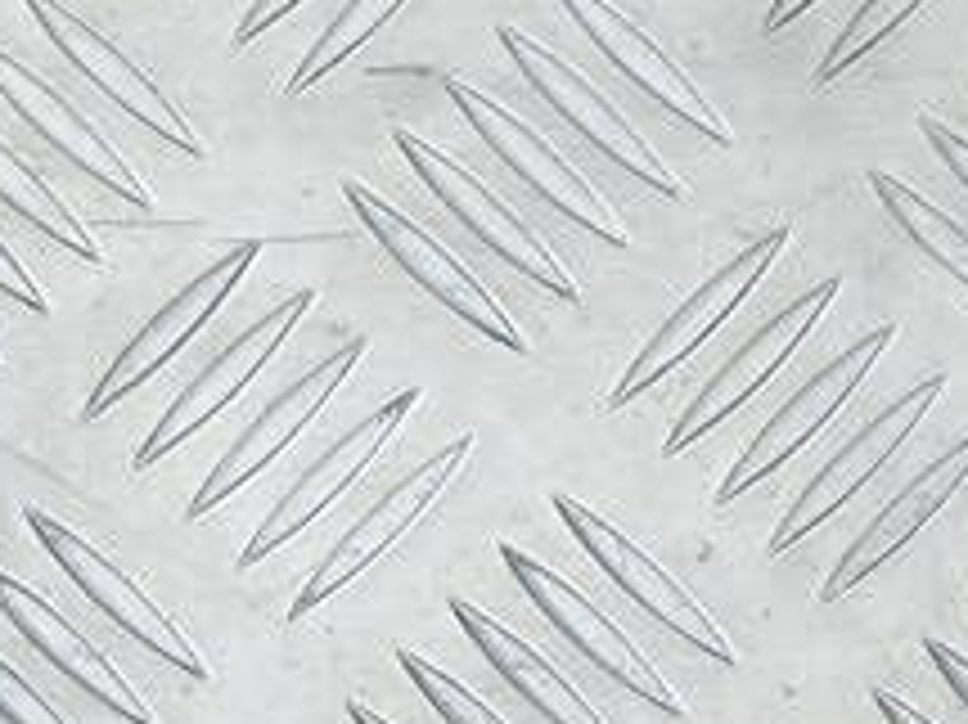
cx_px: -707
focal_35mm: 119
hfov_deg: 14.7
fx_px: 3326
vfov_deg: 11.6
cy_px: 1286
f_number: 1.8
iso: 25
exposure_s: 1/162
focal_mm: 4.6
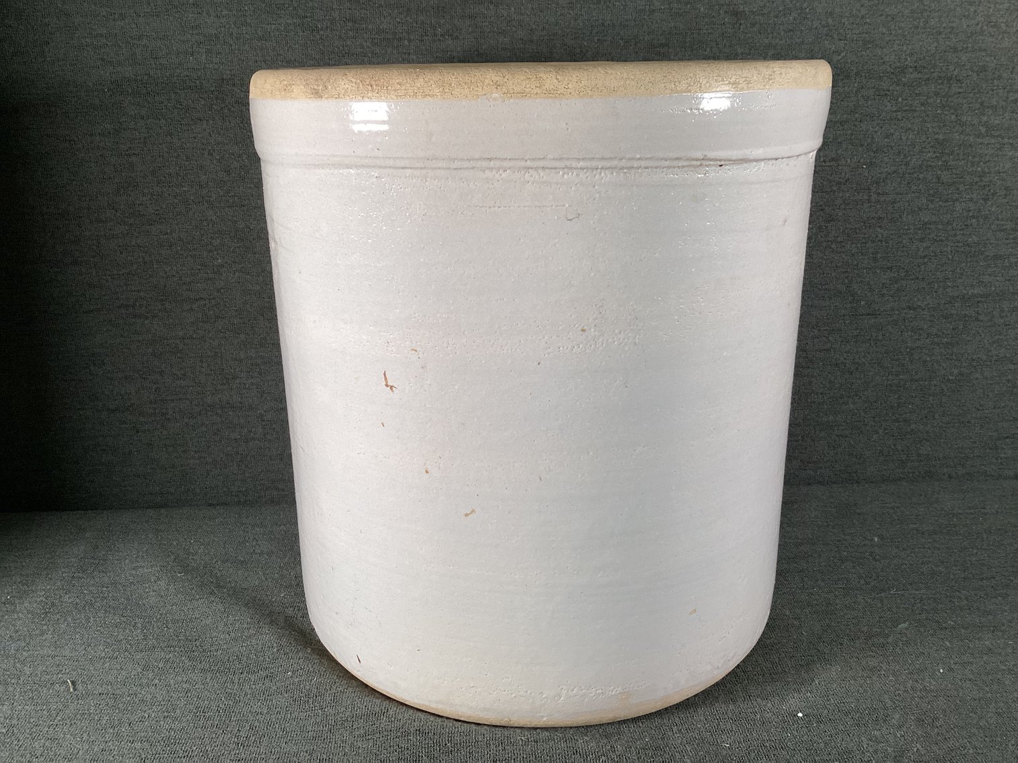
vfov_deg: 45.4
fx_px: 912
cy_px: 382
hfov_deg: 58.3
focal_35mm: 31
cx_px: 509
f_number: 2.4
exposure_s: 1/120
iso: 80
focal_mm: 3.3
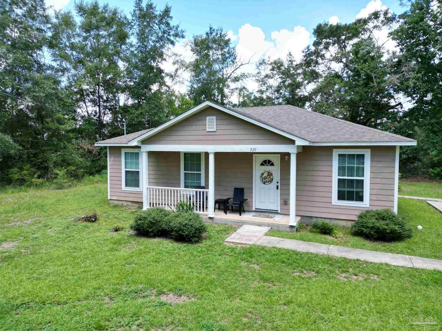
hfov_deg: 71.6
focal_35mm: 24
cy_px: 166
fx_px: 306
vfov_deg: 56.8
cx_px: 221
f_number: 1.7
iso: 140
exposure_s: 1/1000
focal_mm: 6.72
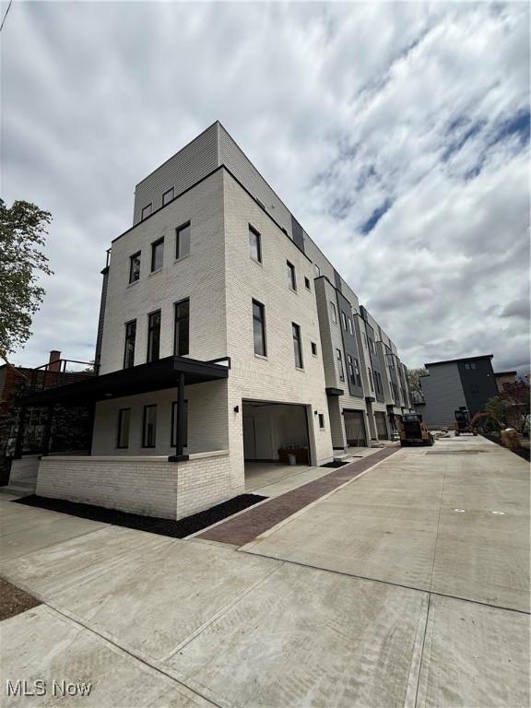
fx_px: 286
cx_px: 266
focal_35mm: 14
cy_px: 354
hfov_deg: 85.7
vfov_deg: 102.1
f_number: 2.2
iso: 64
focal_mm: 2.22
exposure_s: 1/5155
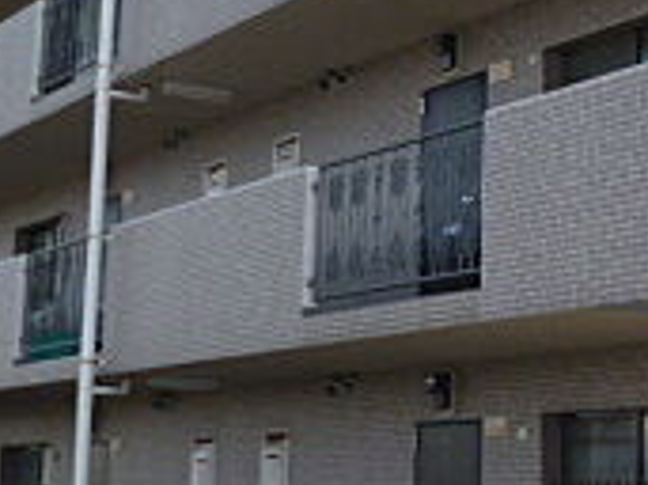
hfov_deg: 21.5
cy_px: 125
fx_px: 1684
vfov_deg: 16.3
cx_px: 515
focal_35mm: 90
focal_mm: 4.3
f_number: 2.5
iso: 100
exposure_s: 1/1000
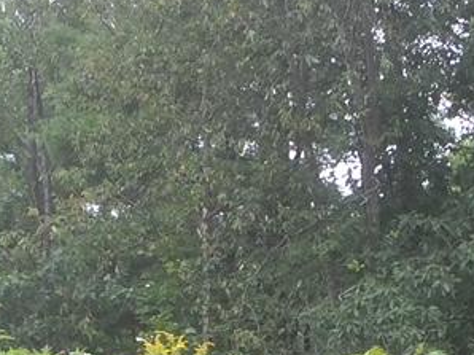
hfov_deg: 12.3
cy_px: 737
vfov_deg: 8.7
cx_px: 493
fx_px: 2175
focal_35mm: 159
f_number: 2.2
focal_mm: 4.15
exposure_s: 1/120
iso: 40
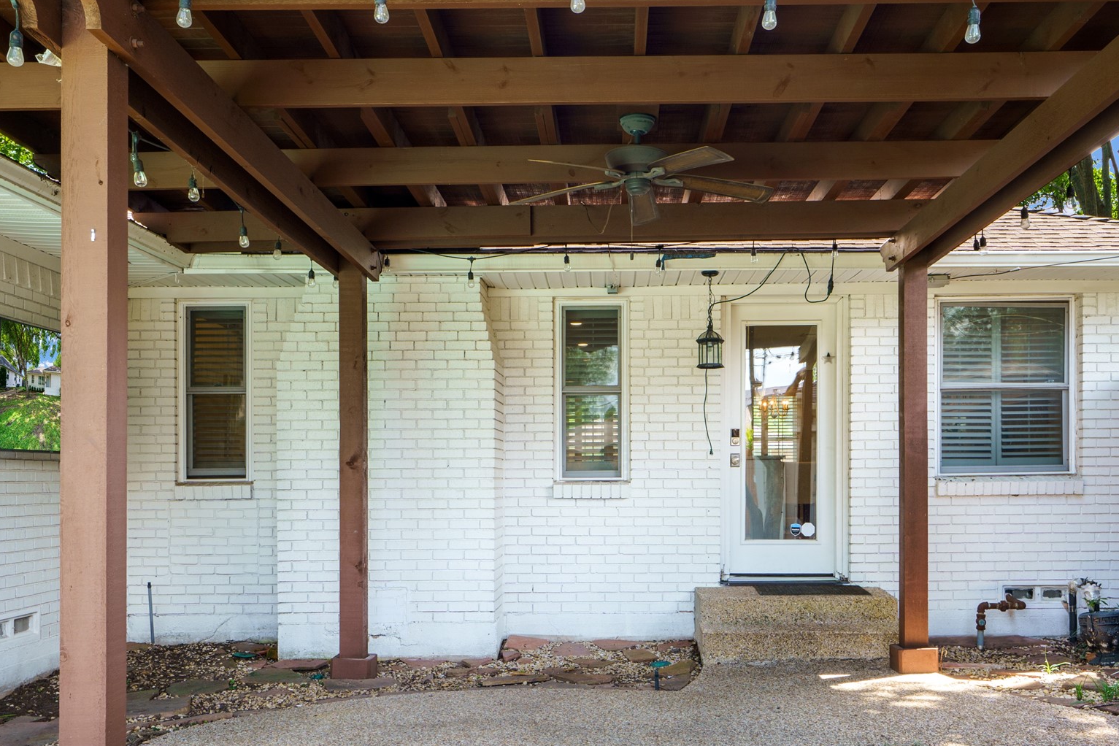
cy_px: 478
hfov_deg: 55.6
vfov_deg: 38.6
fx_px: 1057
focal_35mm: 34
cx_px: 632
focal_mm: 24
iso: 250
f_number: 11
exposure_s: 1/5
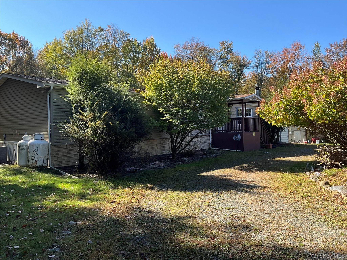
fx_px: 291
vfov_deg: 48.2
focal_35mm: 29
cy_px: 130
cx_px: 174
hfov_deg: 61.7
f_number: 1.8
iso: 25
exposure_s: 1/580
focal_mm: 3
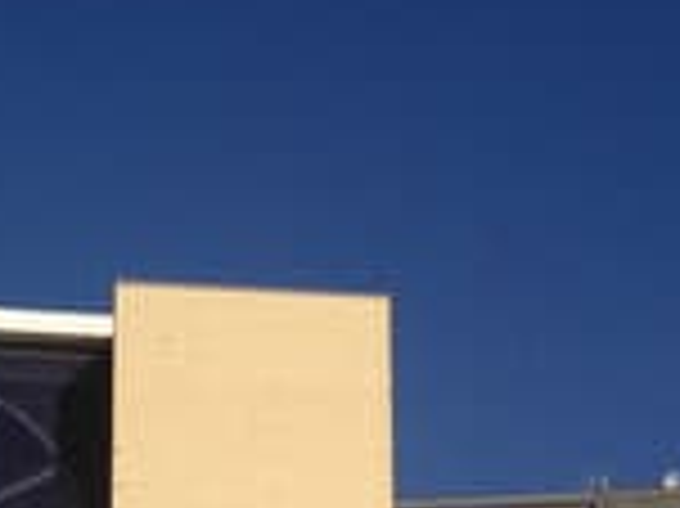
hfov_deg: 13.0
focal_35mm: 151
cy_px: 1029
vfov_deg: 9.2
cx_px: 549
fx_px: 2964
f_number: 2.4
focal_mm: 4.12
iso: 50
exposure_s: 1/3876
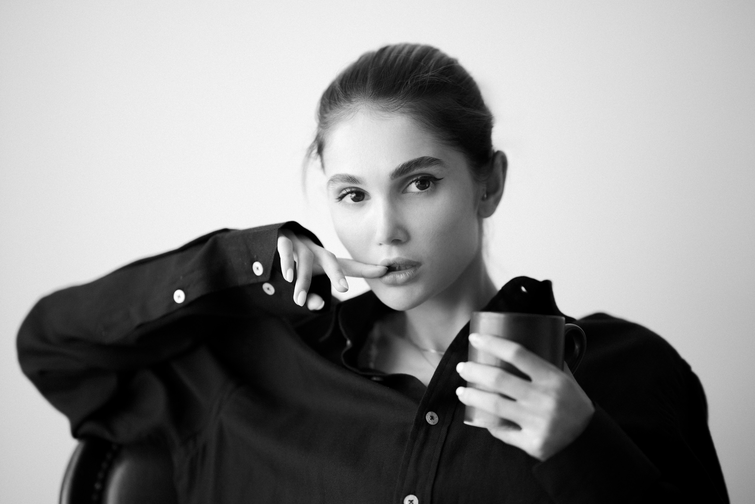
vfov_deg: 16.1
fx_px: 1783
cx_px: 378
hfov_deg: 23.9
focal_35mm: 85
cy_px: 252
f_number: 1.4
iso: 100
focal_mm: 85
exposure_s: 1/250
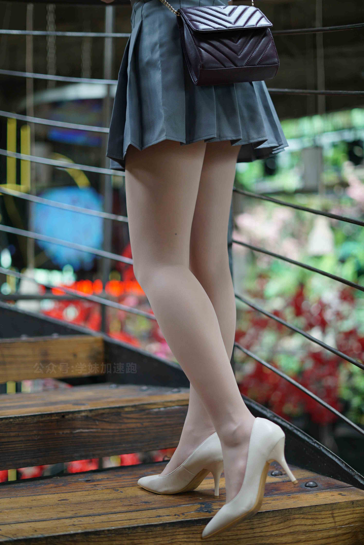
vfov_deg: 39.6
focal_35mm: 50
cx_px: 182
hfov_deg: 27.0
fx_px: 757
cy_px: 272
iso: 200
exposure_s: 1/100
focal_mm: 50
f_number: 1.8
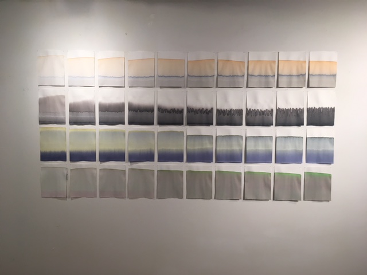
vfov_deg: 48.2
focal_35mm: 29
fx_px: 307
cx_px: 184
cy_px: 138
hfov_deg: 61.7
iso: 40
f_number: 2.2
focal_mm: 4.15
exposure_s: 1/33
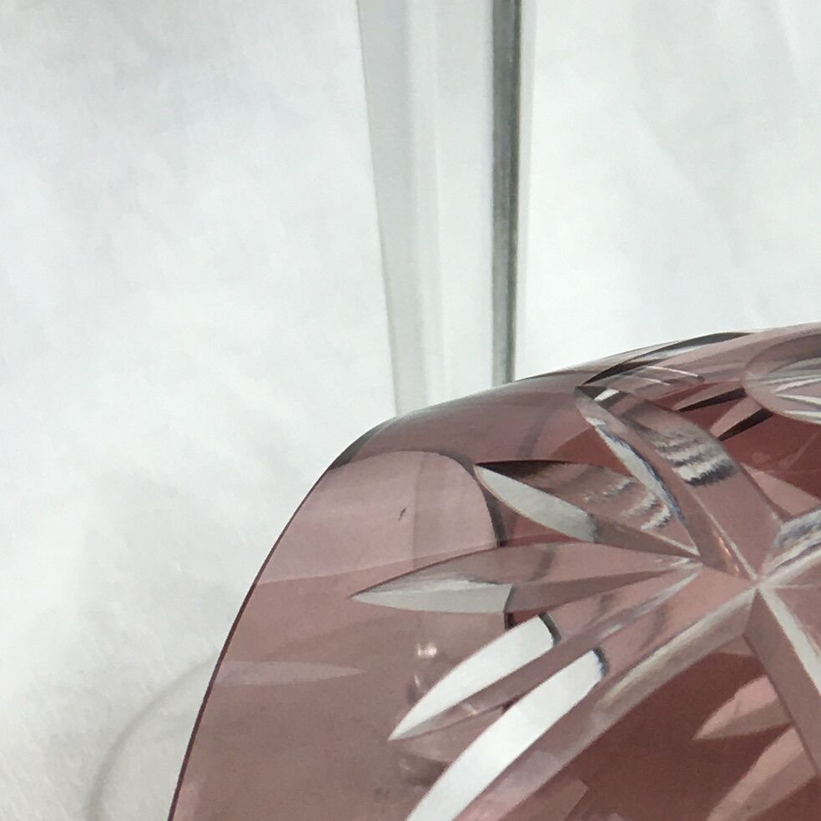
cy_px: 107
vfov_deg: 16.4
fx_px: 2817
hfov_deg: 15.9
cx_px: 982
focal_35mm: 105
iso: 25
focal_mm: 4.15
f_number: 2.2
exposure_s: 1/297
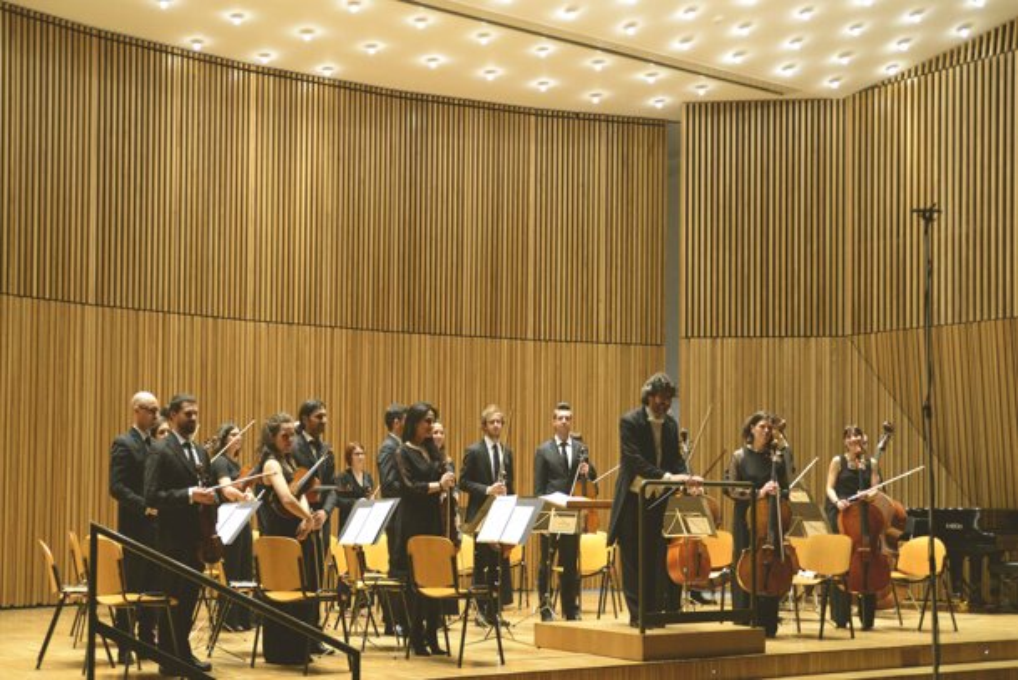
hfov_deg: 41.1
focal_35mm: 48
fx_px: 1358
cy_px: 340
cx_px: 509
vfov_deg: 28.1
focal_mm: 48
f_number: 2.8
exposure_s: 1/160
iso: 3200
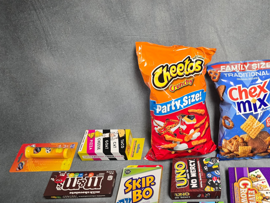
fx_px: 289
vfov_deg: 38.7
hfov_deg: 47.9
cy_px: 100
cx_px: 208
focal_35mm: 37
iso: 400
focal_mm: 6.3
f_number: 1.7
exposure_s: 1/120
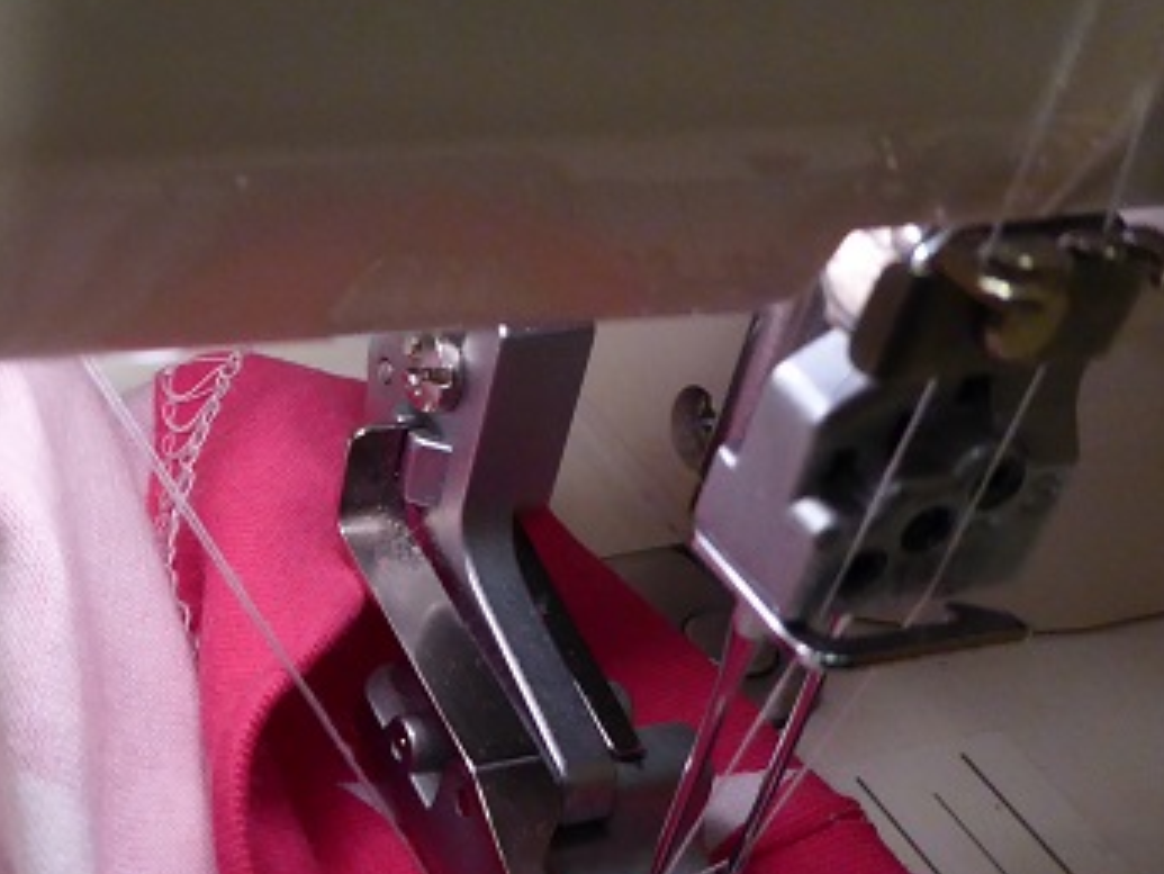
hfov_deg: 31.8
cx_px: 138
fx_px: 1951
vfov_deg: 25.2
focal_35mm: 58
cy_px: 533
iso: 400
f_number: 3.3
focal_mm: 4.3
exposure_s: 1/60
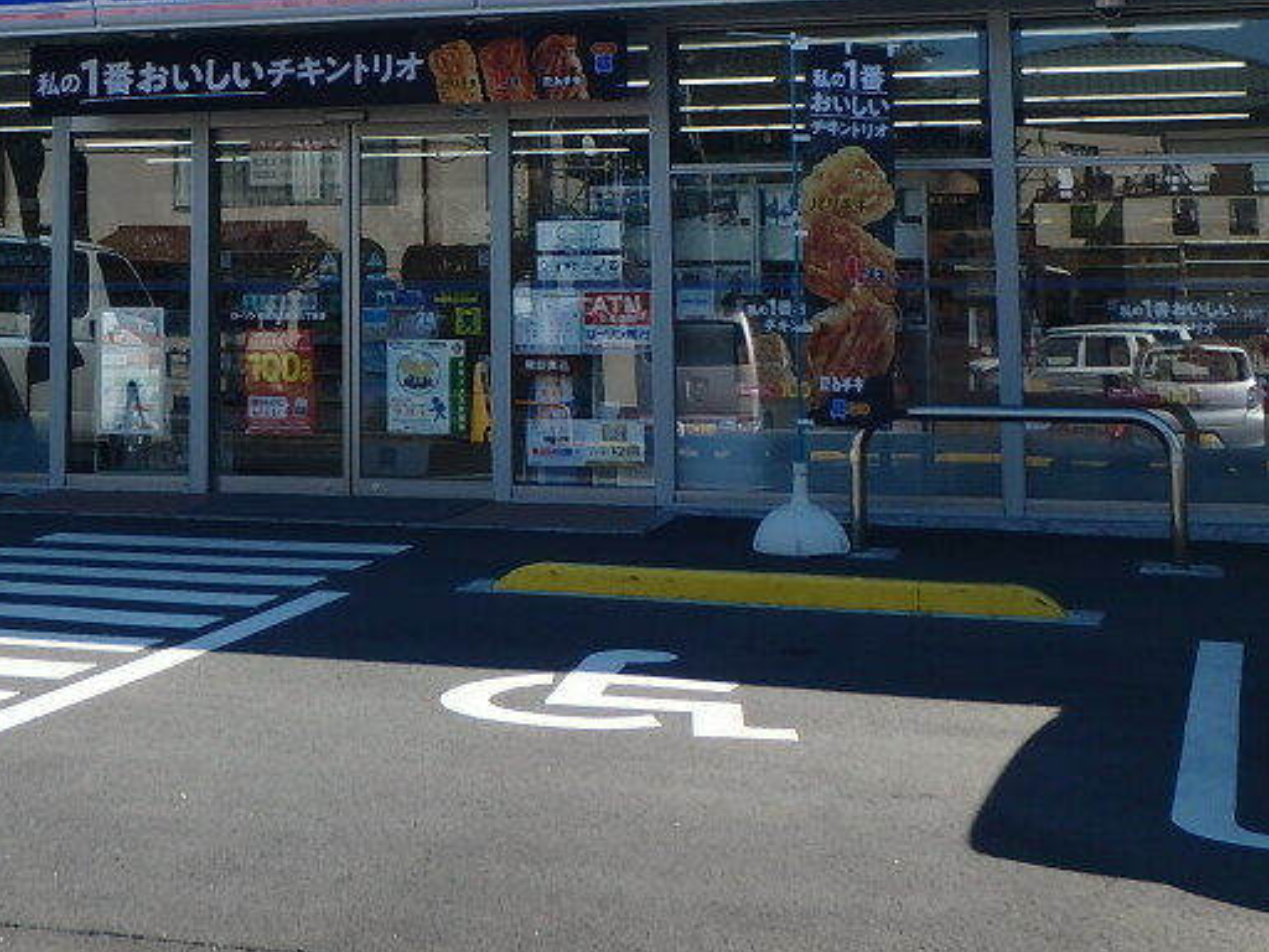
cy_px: 94
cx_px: 240
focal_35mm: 67
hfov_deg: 28.3
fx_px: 2456
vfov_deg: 21.4
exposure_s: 1/400
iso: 125
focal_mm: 6.4
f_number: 5
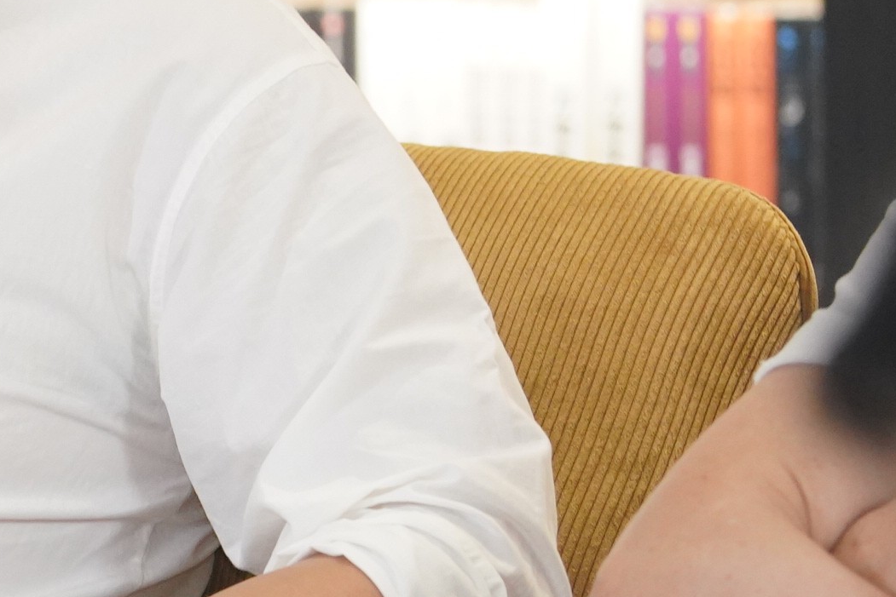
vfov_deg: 1.9
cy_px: 328
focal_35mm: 708
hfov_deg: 2.9
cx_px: -729
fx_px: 17623
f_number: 4
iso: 2000
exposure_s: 1/160
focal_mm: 144
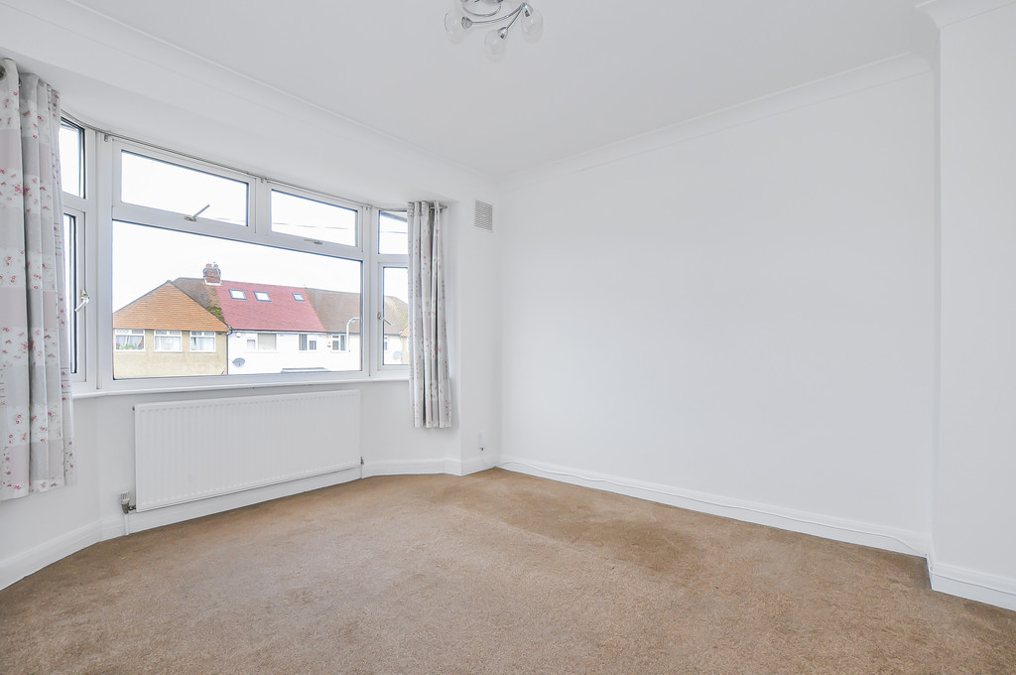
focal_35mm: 15
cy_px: 338
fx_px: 423
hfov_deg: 100.5
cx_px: 508
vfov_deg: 77.2
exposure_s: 1/20
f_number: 11
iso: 250
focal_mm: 10
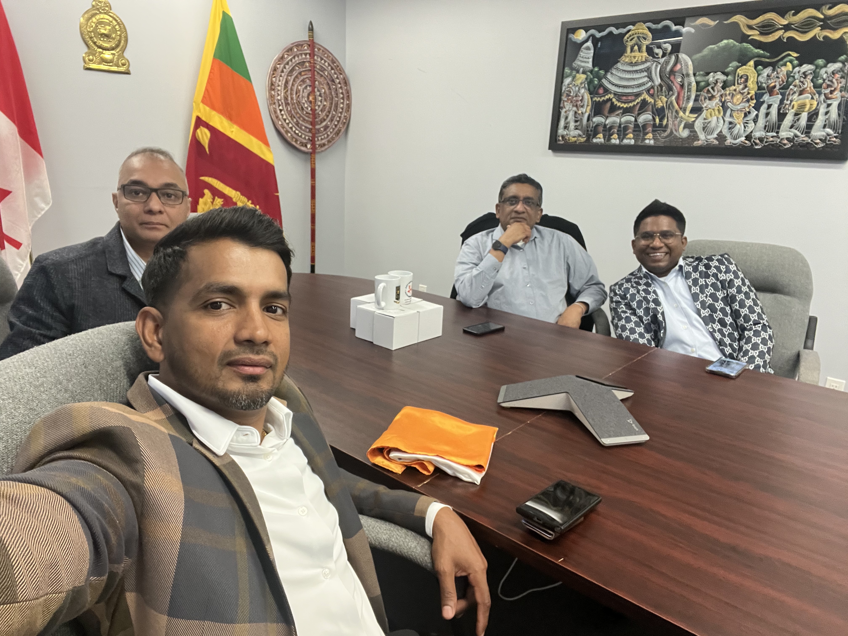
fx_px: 563
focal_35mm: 23
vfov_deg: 58.9
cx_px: 424
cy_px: 318
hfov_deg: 73.9
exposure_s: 1/60
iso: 320
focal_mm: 2.71
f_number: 2.2
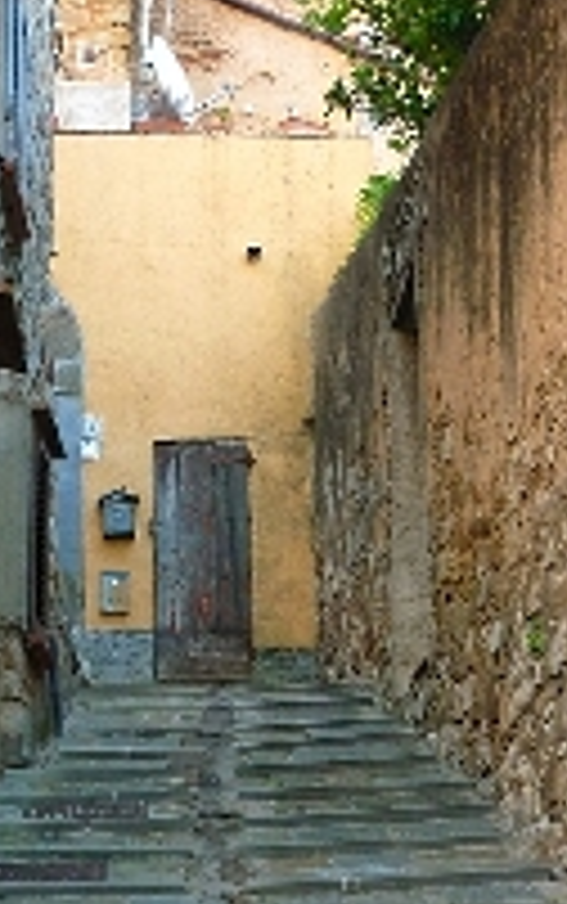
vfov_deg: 22.4
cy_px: 733
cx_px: 220
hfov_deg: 14.4
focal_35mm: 91
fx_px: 2245
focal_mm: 5.9
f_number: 2.9
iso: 125
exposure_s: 1/30
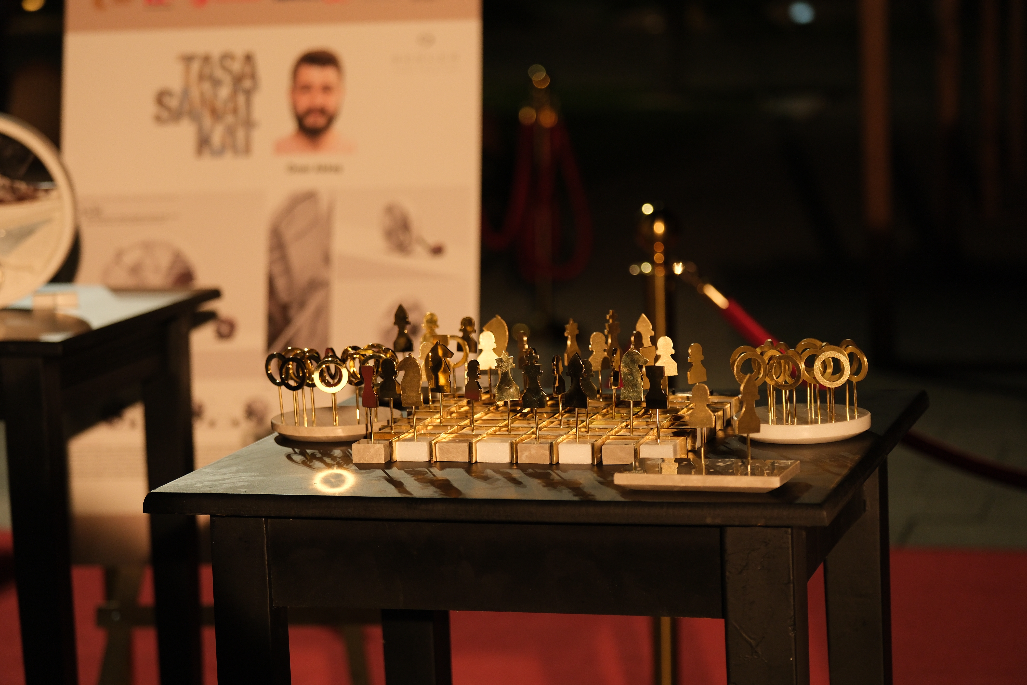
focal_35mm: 92
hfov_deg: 22.1
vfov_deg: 14.9
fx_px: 2624
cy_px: 342
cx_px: 514
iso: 640
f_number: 2.8
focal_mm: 61
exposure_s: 1/125
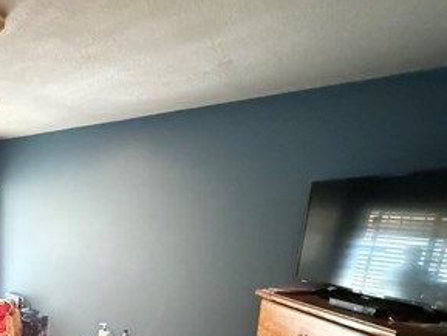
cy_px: 283
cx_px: 15
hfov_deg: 49.3
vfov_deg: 42.7
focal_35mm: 31
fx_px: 400
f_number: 2.2
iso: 2500
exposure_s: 1/24
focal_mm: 2.22
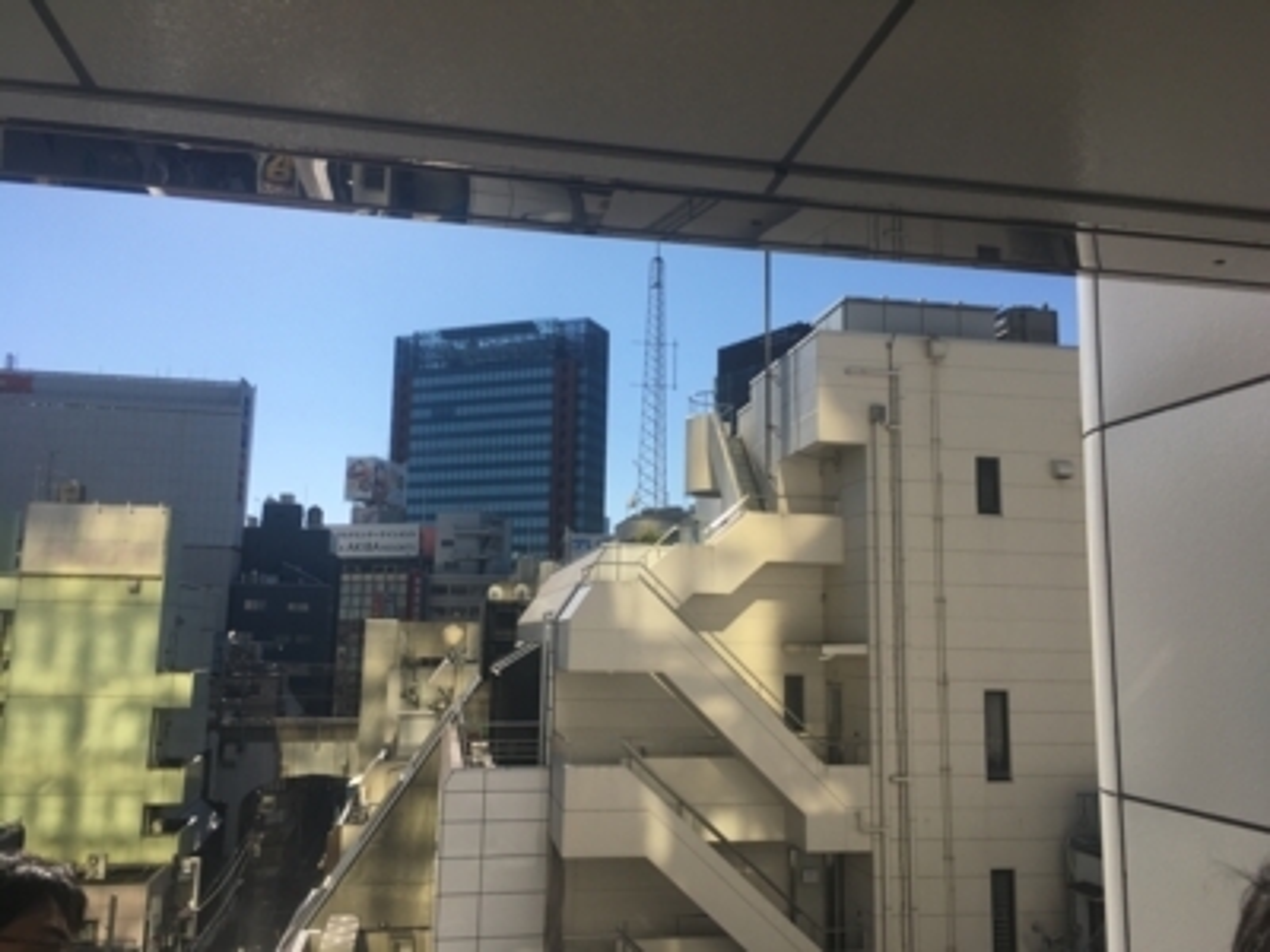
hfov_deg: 61.7
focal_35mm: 29
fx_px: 1064
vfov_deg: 48.2
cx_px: 635
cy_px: 476
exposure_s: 1/2849
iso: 25
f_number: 2.2
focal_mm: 4.15
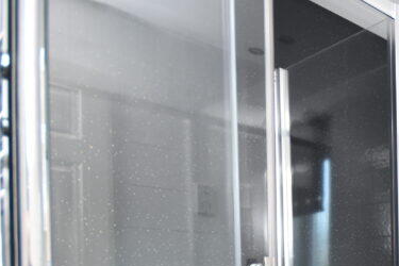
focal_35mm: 41
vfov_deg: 29.6
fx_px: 454
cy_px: 287
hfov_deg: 36.2
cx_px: 484
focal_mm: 10
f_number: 4
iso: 800
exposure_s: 1/60
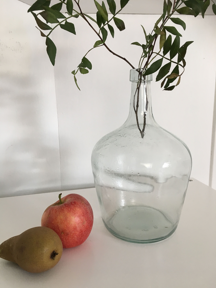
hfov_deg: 48.2
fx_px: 241
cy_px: 144
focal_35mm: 29
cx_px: 108
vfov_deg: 61.7
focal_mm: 4.15
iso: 40
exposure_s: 1/33
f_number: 2.2
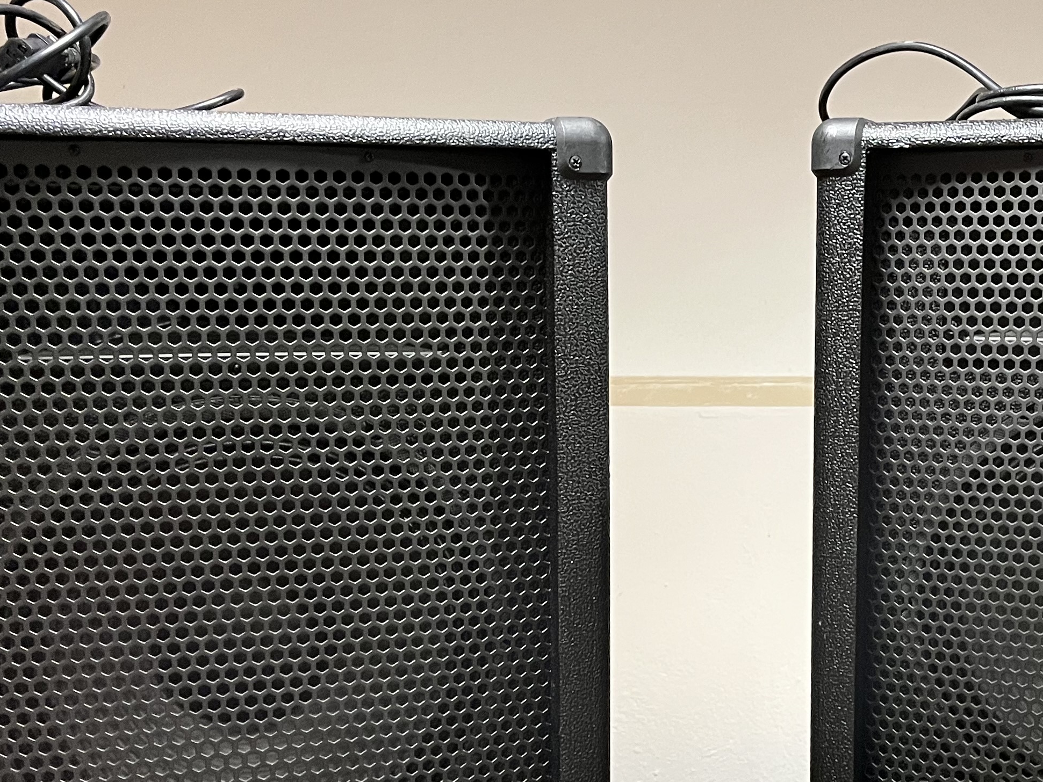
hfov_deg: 35.0
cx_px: 738
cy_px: 528
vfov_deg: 26.9
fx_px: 1627
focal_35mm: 54
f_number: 1.6
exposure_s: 1/50
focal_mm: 5.1
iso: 320
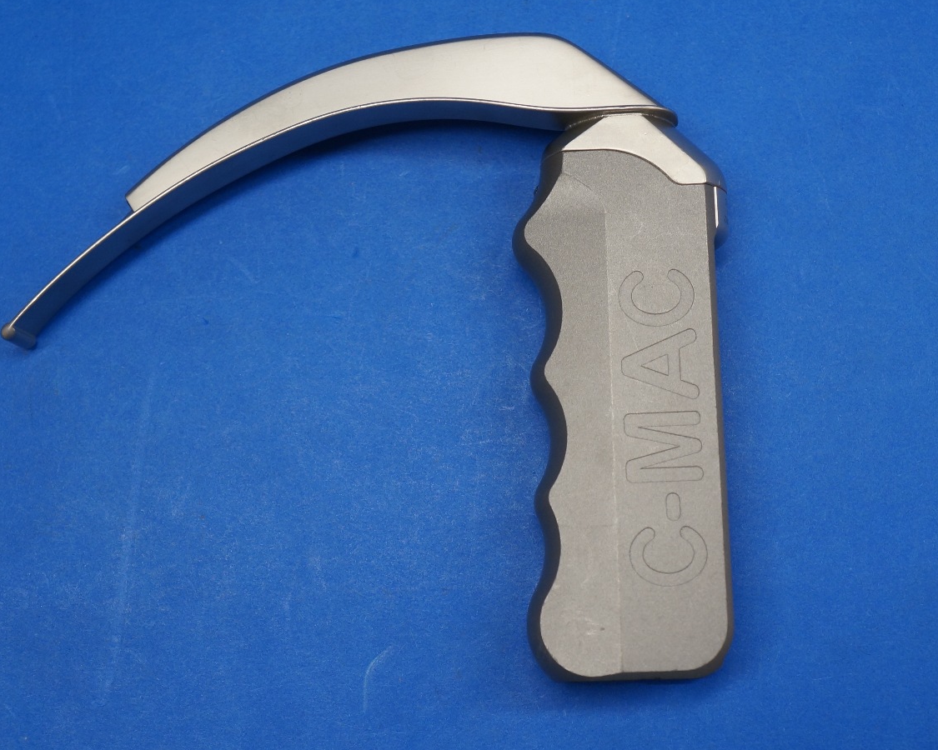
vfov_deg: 23.8
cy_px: 359
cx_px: 505
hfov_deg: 29.6
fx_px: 1777
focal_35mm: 64
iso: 400
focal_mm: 32
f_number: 5.6
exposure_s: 1/100
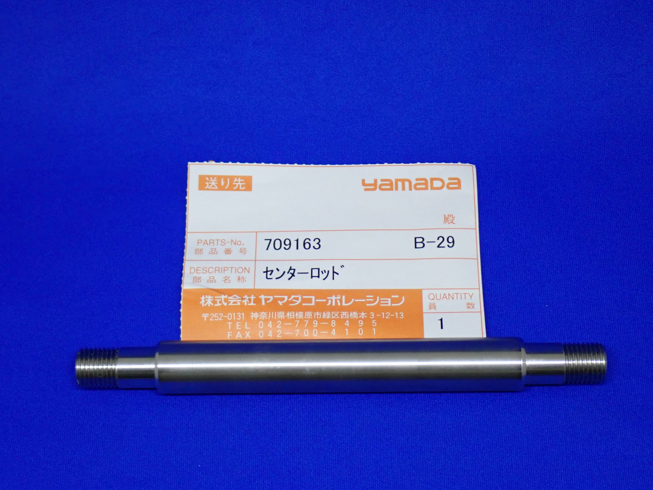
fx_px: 1339
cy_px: 245
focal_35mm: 71
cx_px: 326
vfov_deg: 20.7
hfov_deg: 27.4
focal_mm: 12.73
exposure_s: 1/60
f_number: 3.9
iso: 800
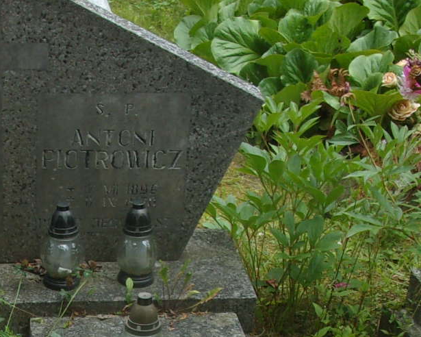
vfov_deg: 15.8
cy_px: 471
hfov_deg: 20.7
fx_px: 1134
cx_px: 53
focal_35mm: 91
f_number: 3.9
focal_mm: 5.1
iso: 80
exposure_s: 1/140
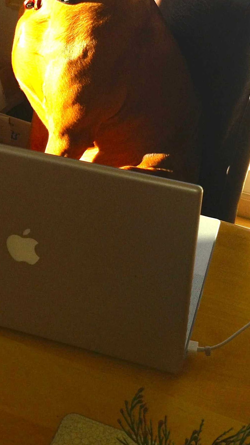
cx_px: 116
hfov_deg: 18.3
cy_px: 74
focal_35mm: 66
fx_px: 778
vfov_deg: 30.9
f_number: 2.4
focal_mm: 4.13
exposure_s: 1/330
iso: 64
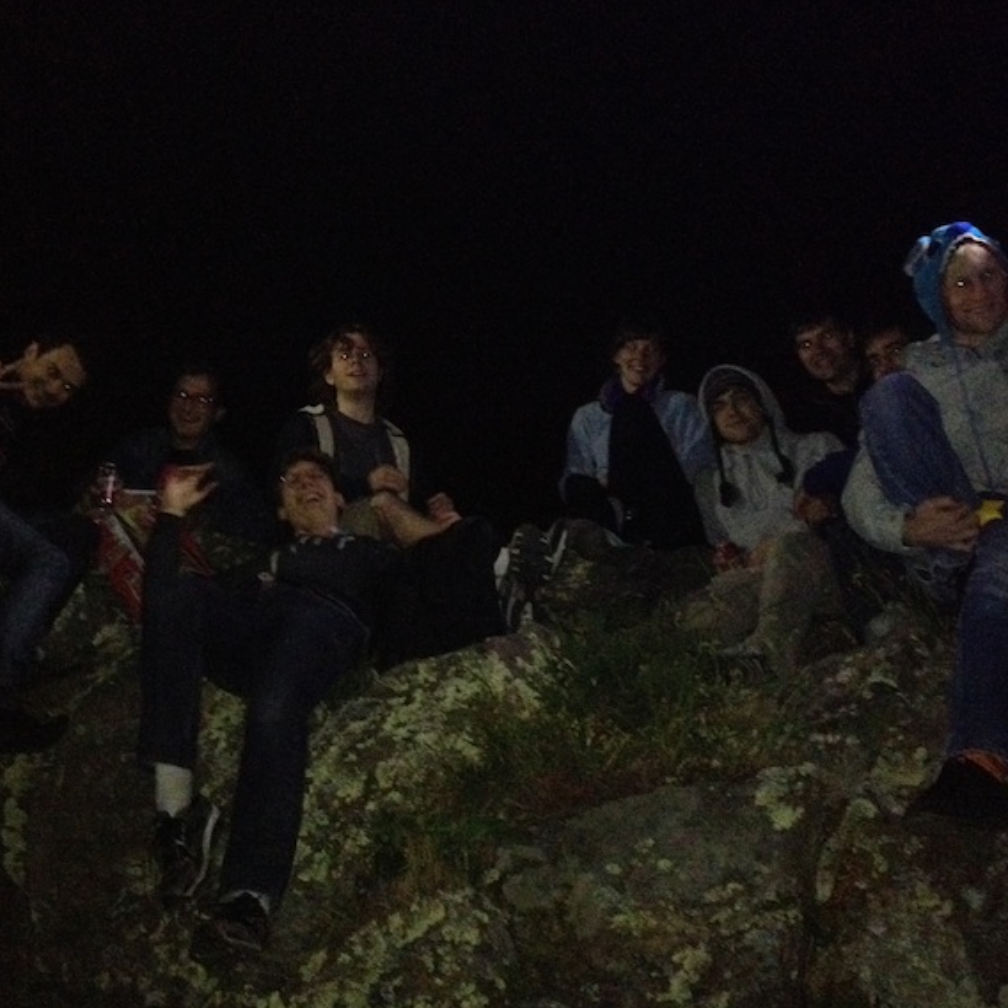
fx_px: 1614
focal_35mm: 49
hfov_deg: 34.6
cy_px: 507
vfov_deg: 34.7
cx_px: 419
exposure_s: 1/16
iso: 800
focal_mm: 4.28
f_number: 2.4
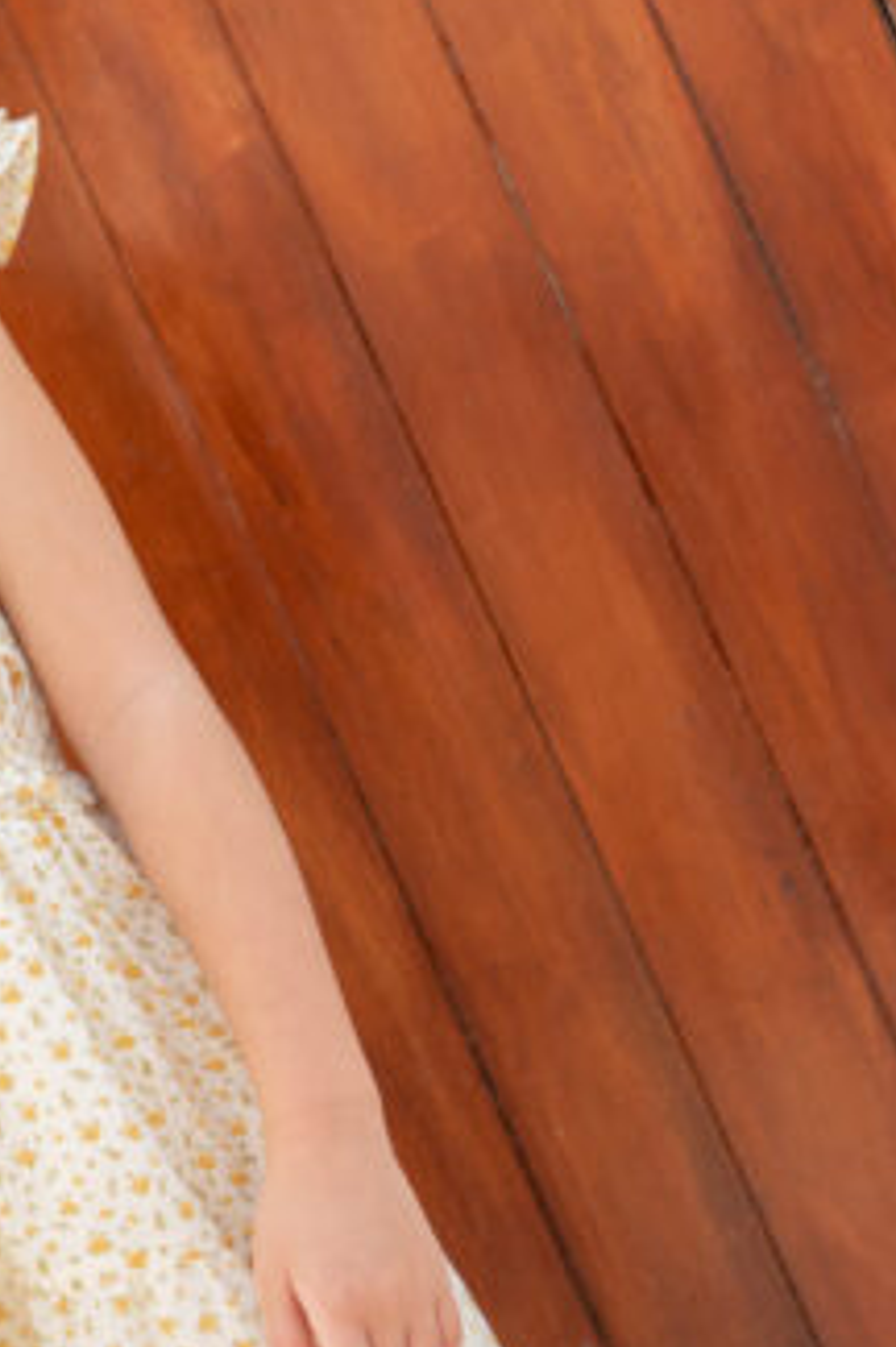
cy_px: 713
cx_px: -83
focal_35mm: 97
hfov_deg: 13.8
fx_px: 3629
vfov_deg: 21.0
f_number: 2.8
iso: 320
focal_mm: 35
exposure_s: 1/800
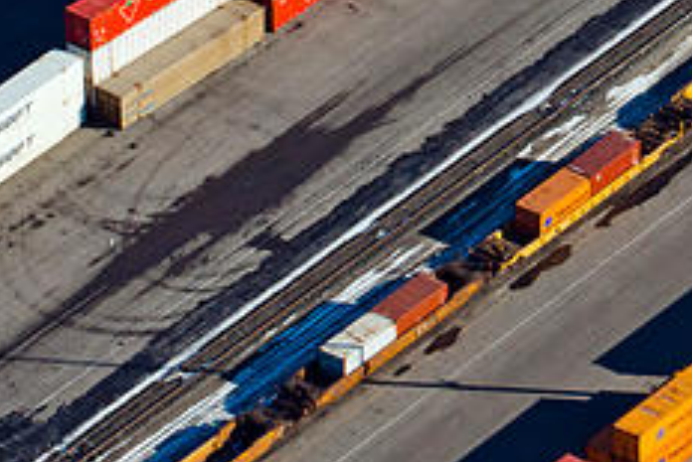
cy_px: -601
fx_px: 11944
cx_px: 874
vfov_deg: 2.2
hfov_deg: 3.3
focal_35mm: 621
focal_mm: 125
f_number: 8
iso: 800
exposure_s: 1/800
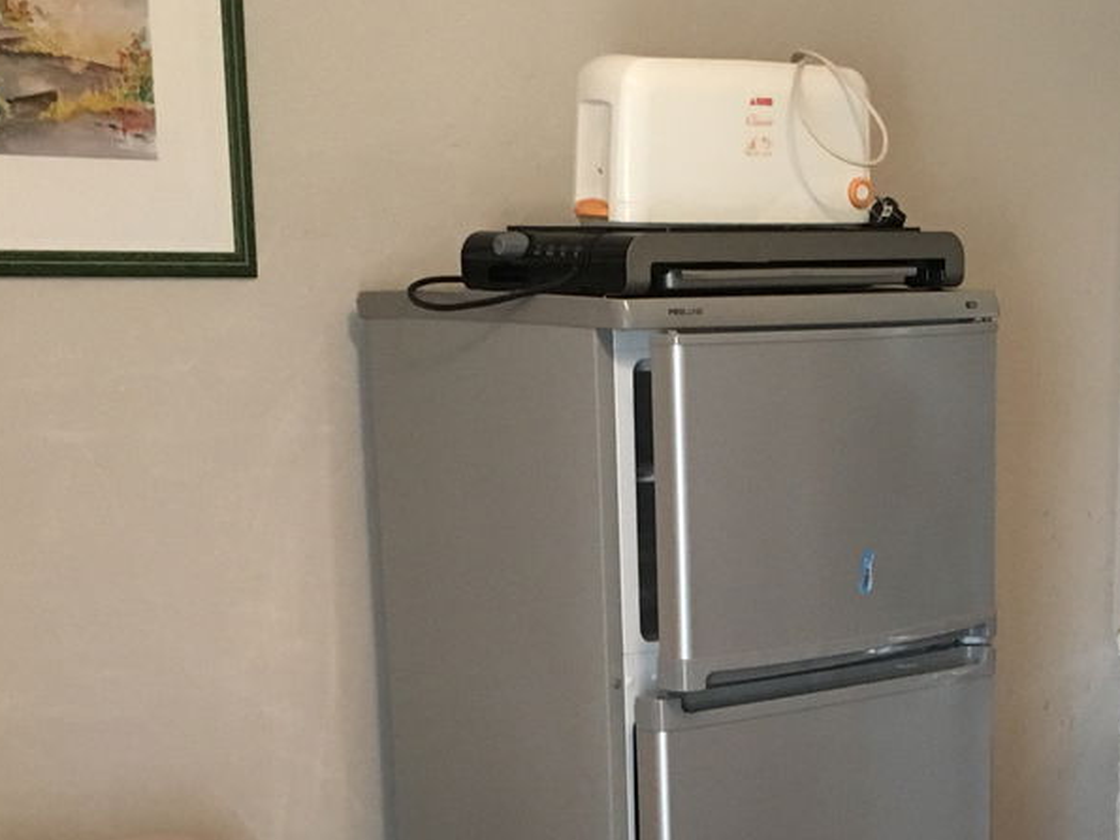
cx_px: 877
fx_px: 2523
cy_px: 976
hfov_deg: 24.7
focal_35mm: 78
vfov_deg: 18.1
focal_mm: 4.15
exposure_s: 1/33
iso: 160
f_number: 2.2
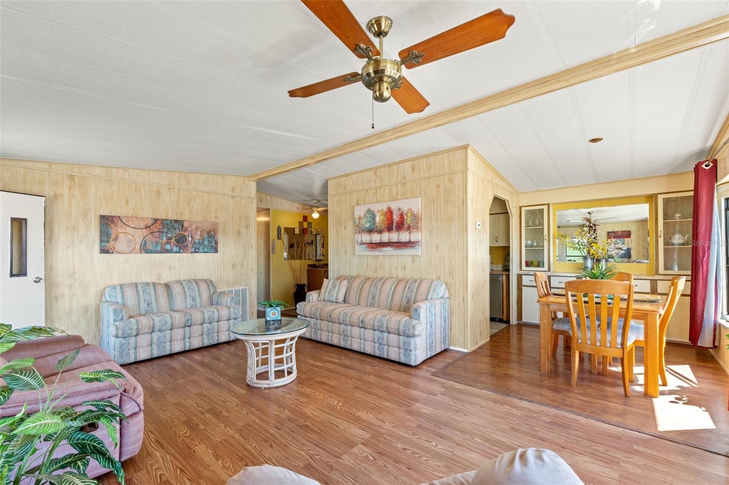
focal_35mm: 15
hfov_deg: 100.4
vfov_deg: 77.3
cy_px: 242
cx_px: 364
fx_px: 304
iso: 400
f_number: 7.1
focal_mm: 10
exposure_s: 1/15
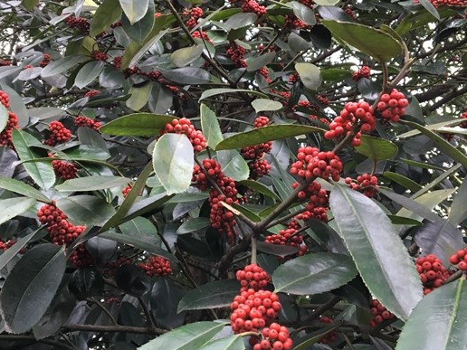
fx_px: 607
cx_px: 229
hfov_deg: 42.1
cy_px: 153
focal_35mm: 45
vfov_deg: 32.1
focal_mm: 4.15
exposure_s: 1/33
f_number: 2.2
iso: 32
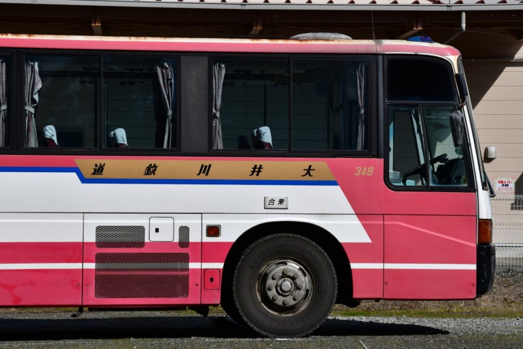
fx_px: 2034
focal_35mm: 140
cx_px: 262
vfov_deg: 9.8
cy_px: 174
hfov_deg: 14.7
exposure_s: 1/500
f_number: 14
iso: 200
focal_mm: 140
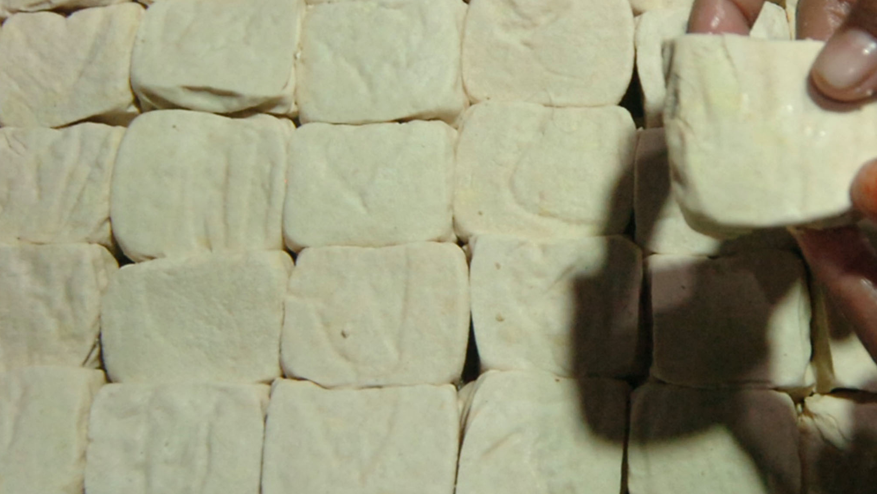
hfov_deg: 33.2
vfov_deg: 19.4
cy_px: 227
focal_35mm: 62
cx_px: 659
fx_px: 1442
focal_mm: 20
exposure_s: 1/60
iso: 800
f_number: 4
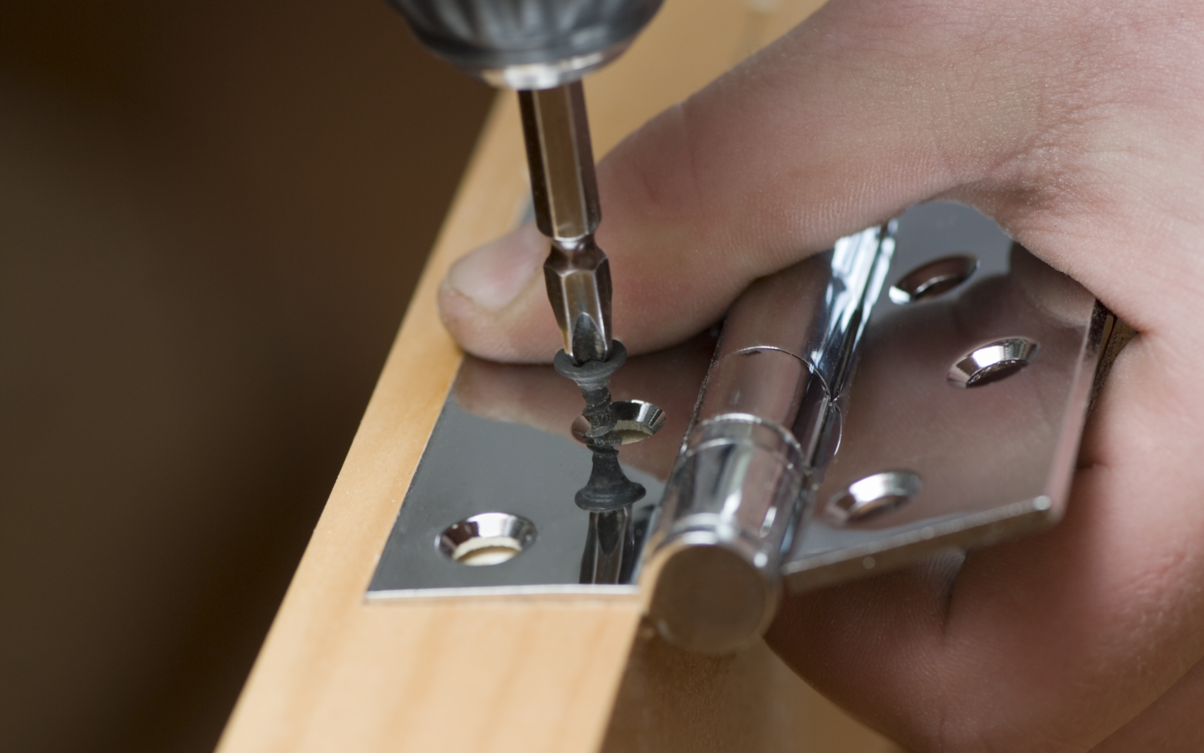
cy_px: 391
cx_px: 604
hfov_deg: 13.0
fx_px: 5300
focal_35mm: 162
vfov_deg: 8.1
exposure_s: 1/40
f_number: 5
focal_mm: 105
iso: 100
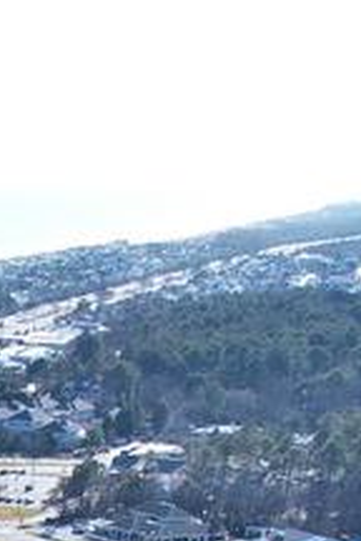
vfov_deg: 12.3
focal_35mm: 147
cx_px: -496
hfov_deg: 8.5
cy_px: 1092
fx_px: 2211
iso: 100
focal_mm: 8.38
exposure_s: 1/1000
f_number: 2.8
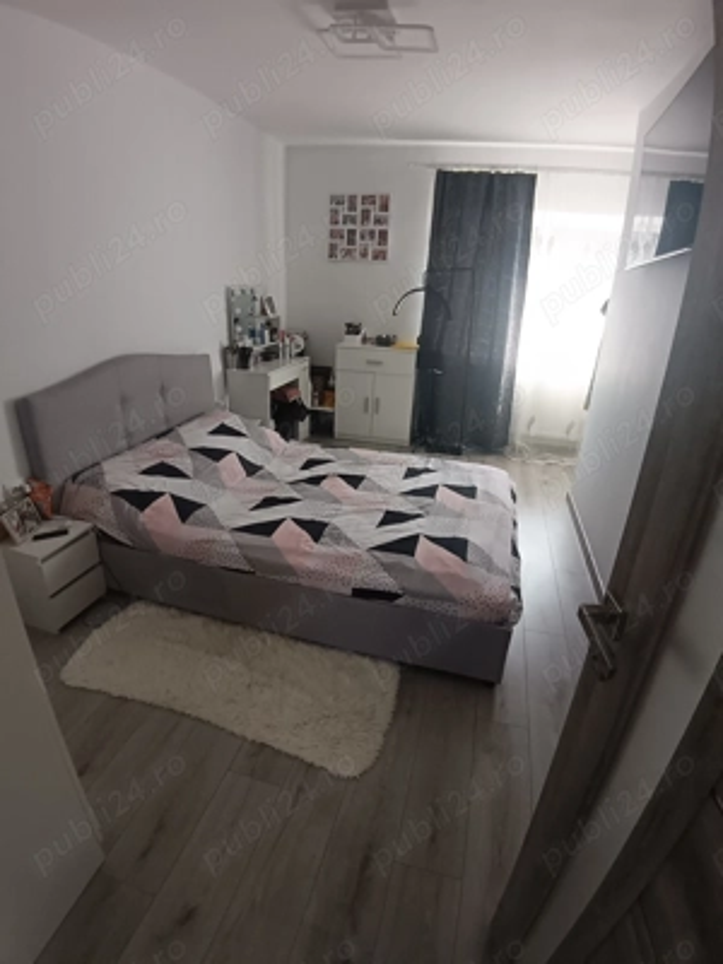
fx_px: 473
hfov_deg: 74.7
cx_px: 362
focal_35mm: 17
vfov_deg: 91.0
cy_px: 482
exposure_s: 1/100
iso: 362
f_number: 2.2
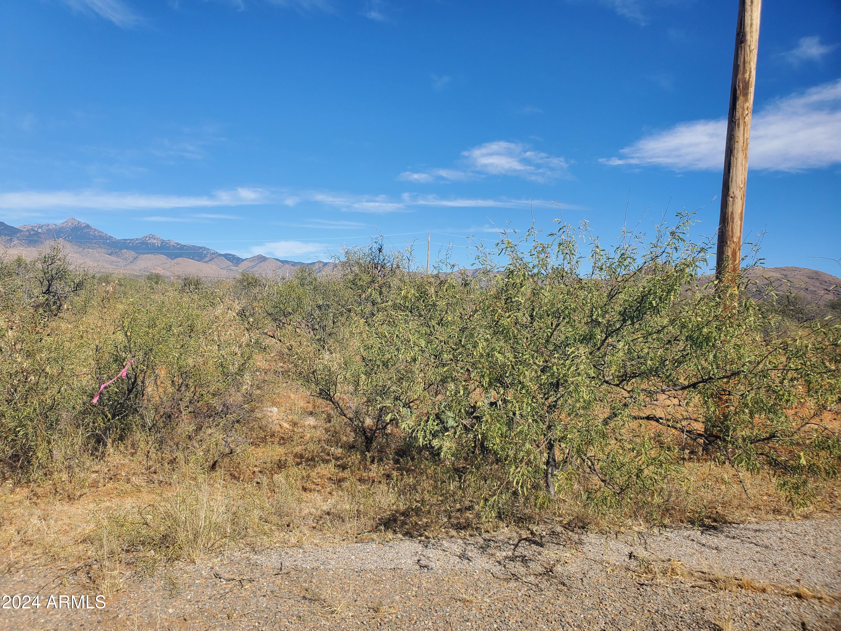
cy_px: 316
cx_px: 420
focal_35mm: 26
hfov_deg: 67.3
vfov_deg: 53.1
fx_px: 632
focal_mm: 4.3
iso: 50
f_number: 2.4
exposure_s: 1/1662
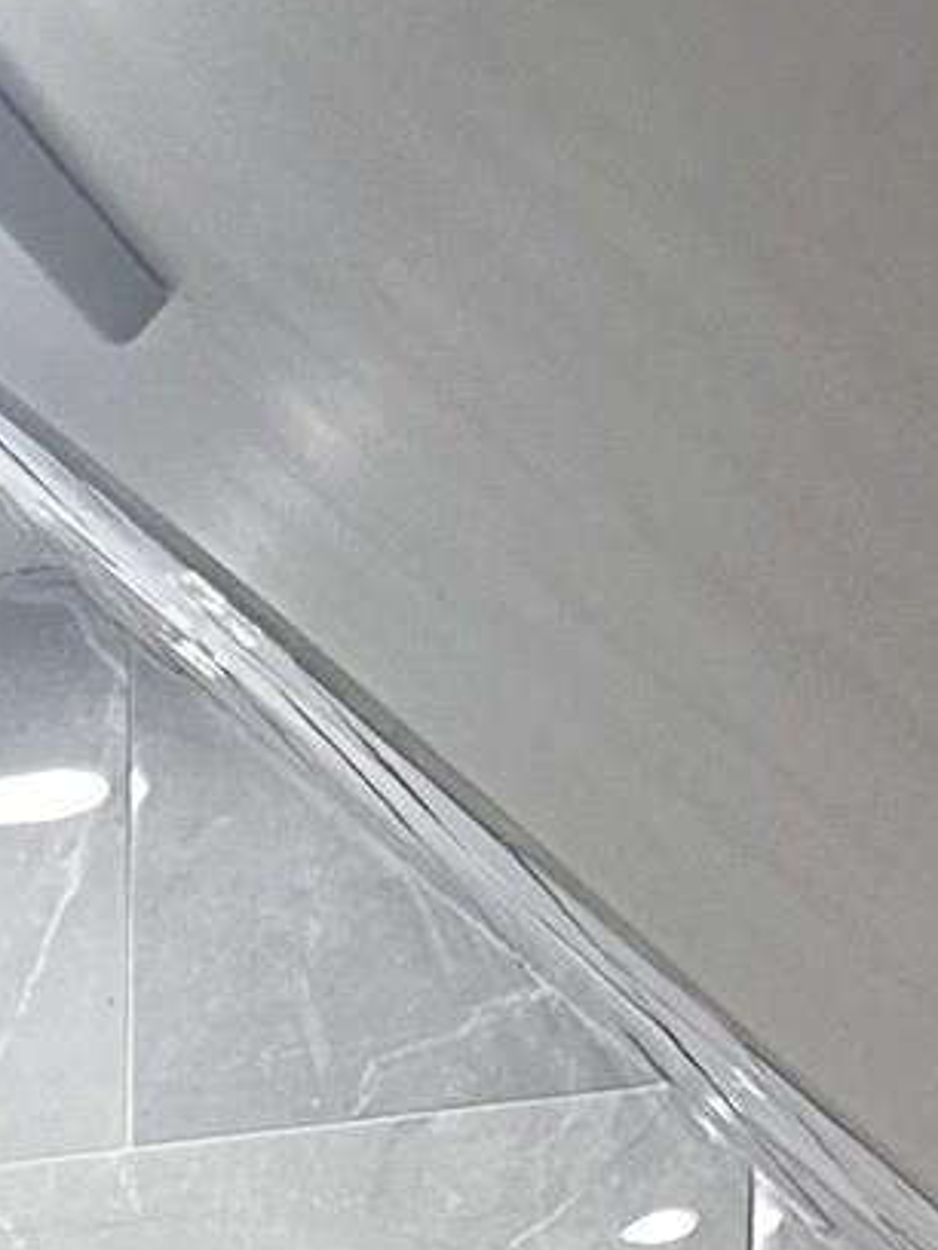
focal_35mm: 147
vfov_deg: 11.7
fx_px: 5311
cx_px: -1211
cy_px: 2708
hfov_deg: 9.2
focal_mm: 5.7
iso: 160
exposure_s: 1/60
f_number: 1.5
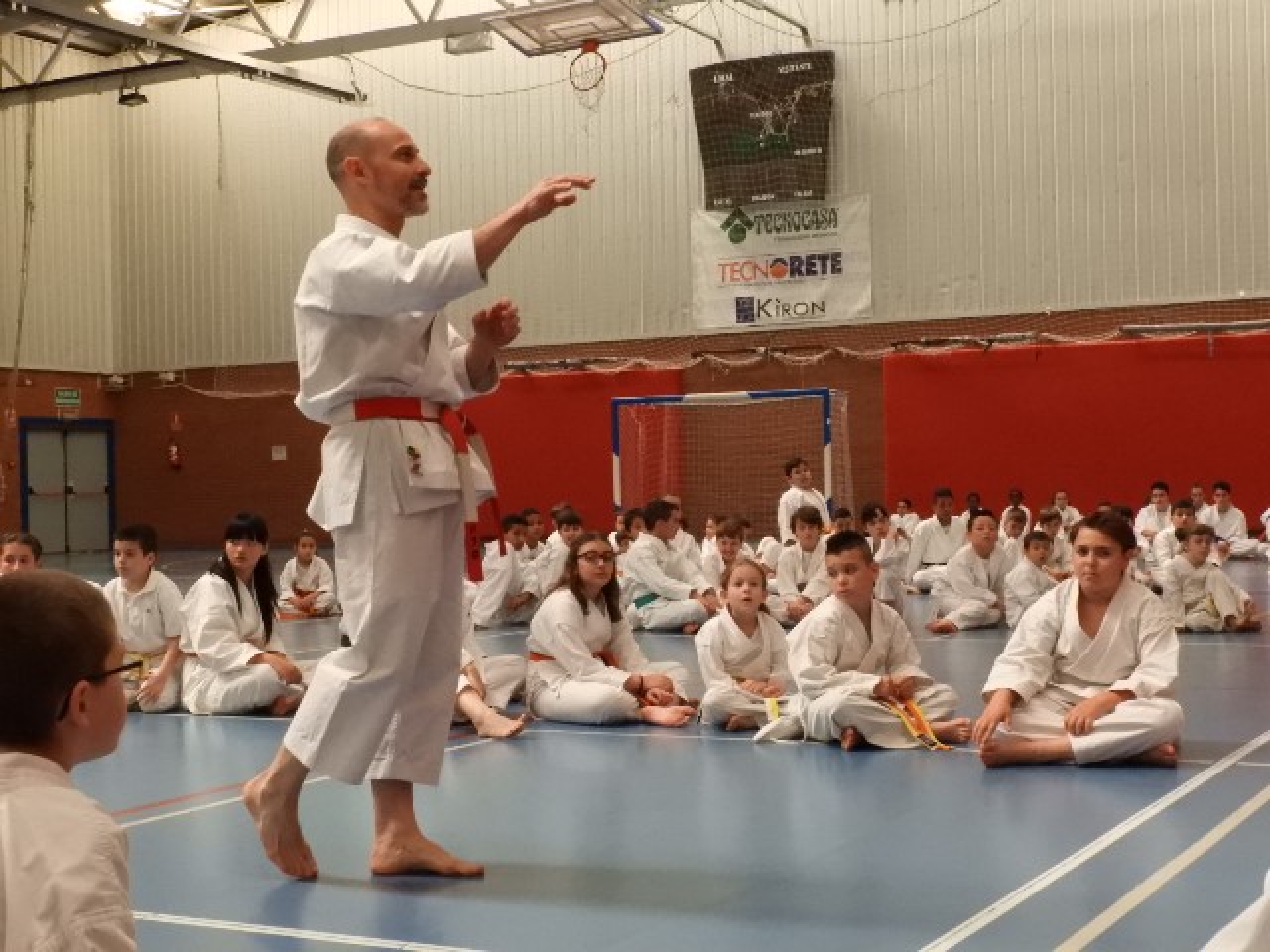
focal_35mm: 55
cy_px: 476
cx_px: 635
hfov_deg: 34.9
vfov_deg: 26.6
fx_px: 2018
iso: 1600
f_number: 6.3
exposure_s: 1/160
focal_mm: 9.9
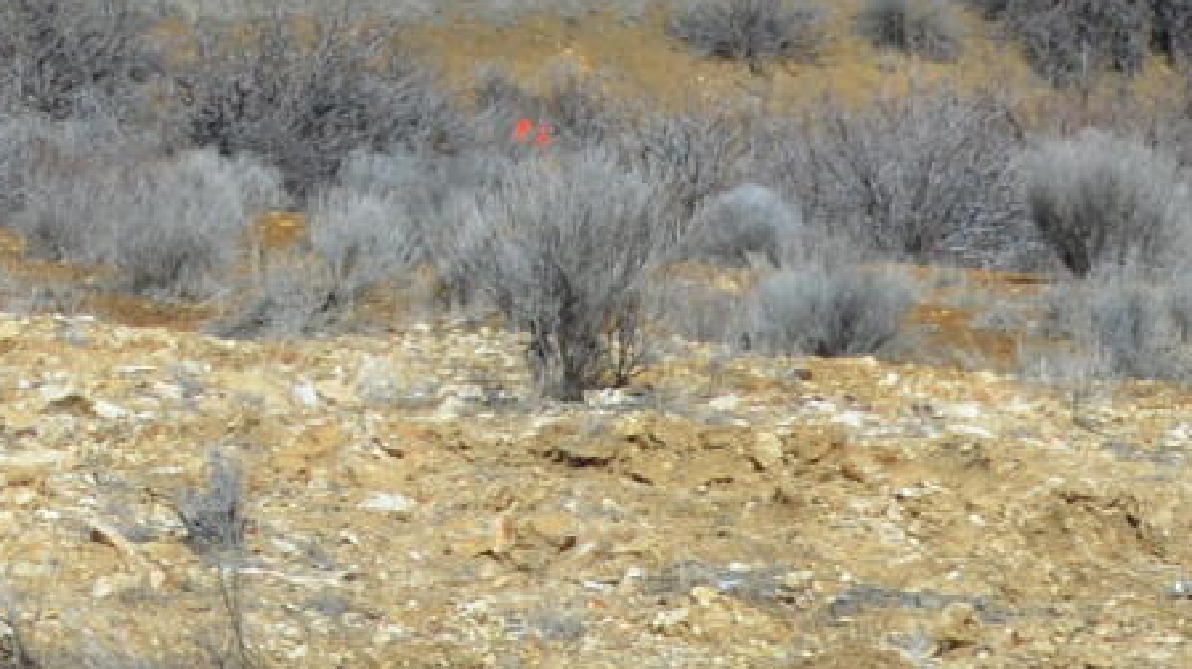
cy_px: 69
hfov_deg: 7.2
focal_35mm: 294
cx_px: -852
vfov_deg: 4.1
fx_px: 9288
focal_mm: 28
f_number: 8
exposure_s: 1/250
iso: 100
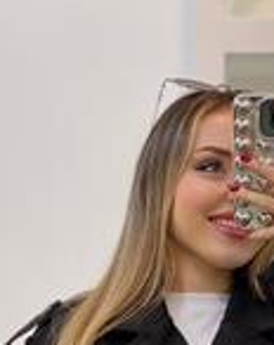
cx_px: 184
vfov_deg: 13.0
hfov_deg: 10.7
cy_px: 434
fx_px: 1466
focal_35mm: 144
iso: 125
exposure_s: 1/100
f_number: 2
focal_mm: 6
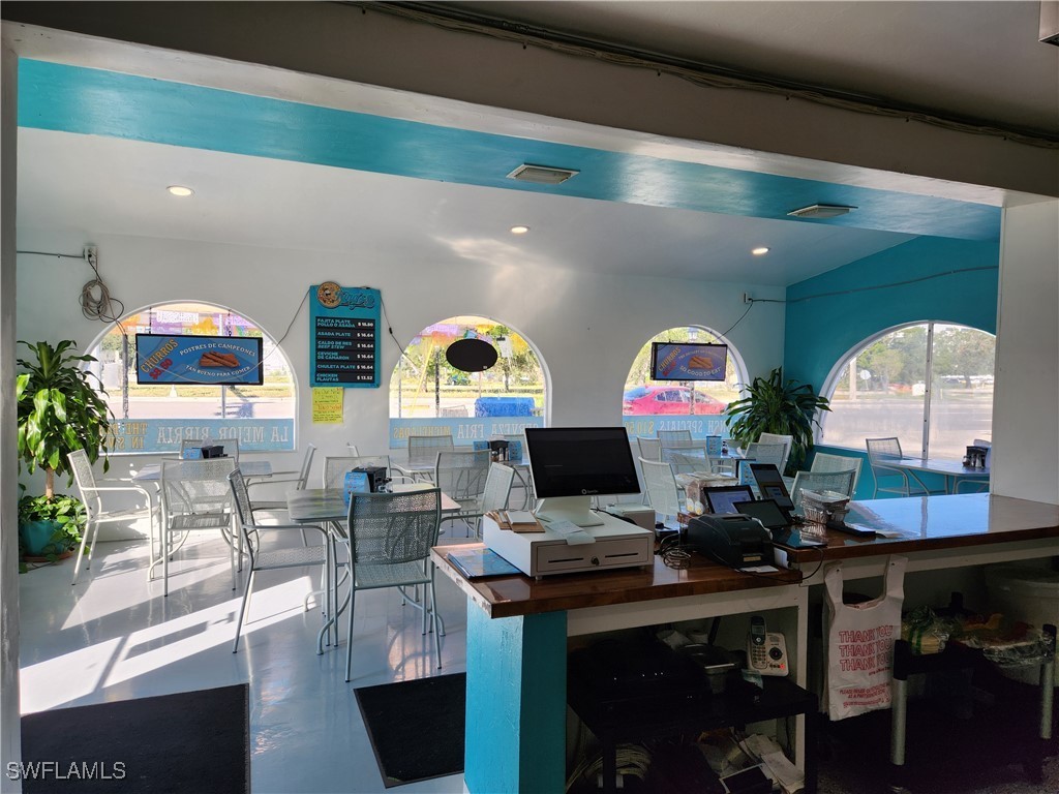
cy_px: 397
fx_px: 704
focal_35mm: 23
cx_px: 530
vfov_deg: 58.9
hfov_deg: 73.9
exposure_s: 1/201
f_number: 1.8
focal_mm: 5.4
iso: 20
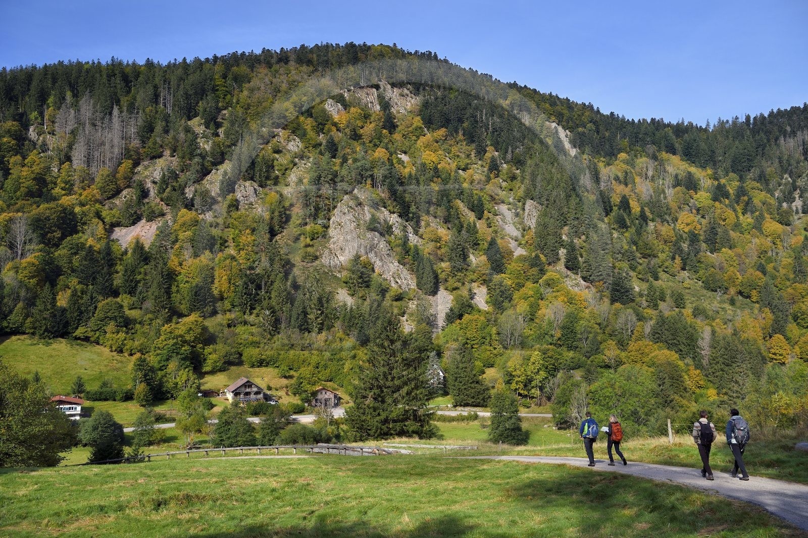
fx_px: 695
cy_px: 269
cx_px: 404
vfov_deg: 42.3
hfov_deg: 60.3
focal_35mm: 31
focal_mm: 31
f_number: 8
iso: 200
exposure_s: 1/640
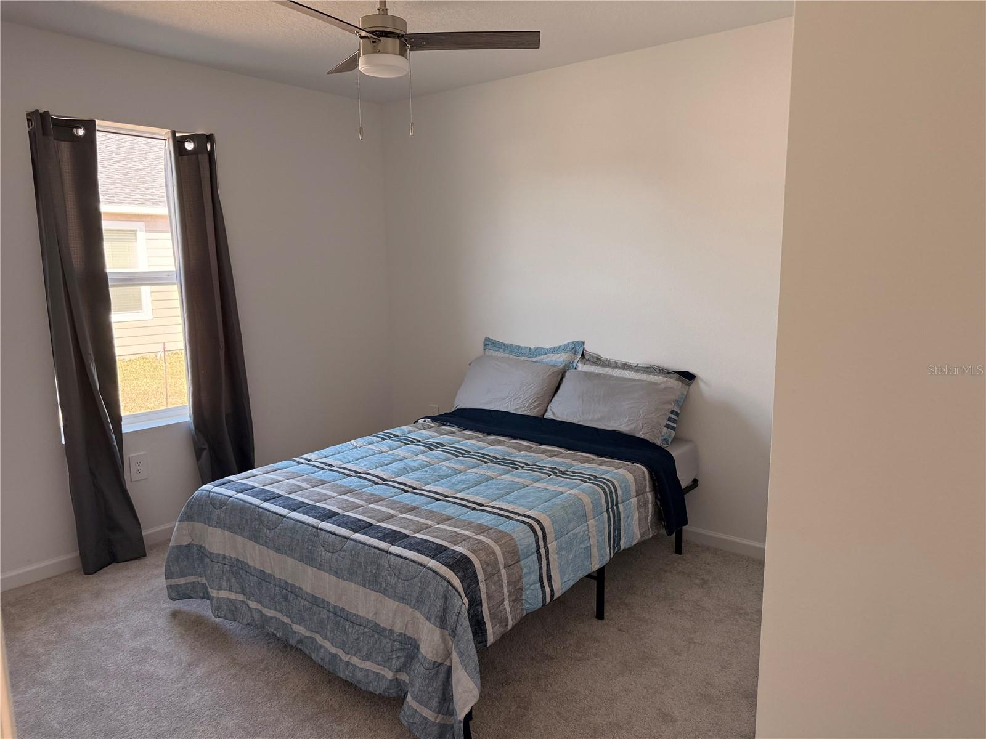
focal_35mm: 24
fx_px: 684
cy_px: 370
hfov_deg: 71.6
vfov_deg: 56.8
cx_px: 493
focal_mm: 6.76
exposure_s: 1/120
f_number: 1.78
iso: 250
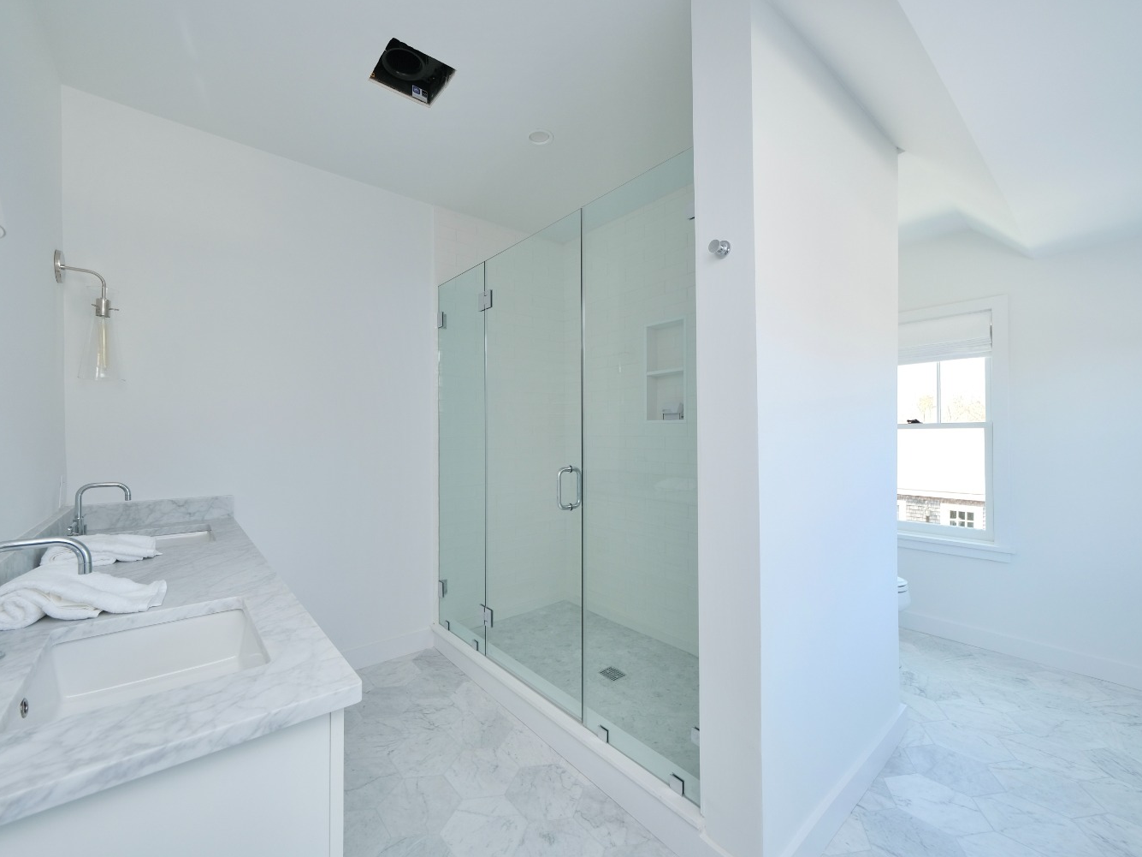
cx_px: 537
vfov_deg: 85.6
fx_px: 462
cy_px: 443
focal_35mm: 14
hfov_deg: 101.9
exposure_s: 1/105
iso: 320
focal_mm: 8
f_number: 3.6
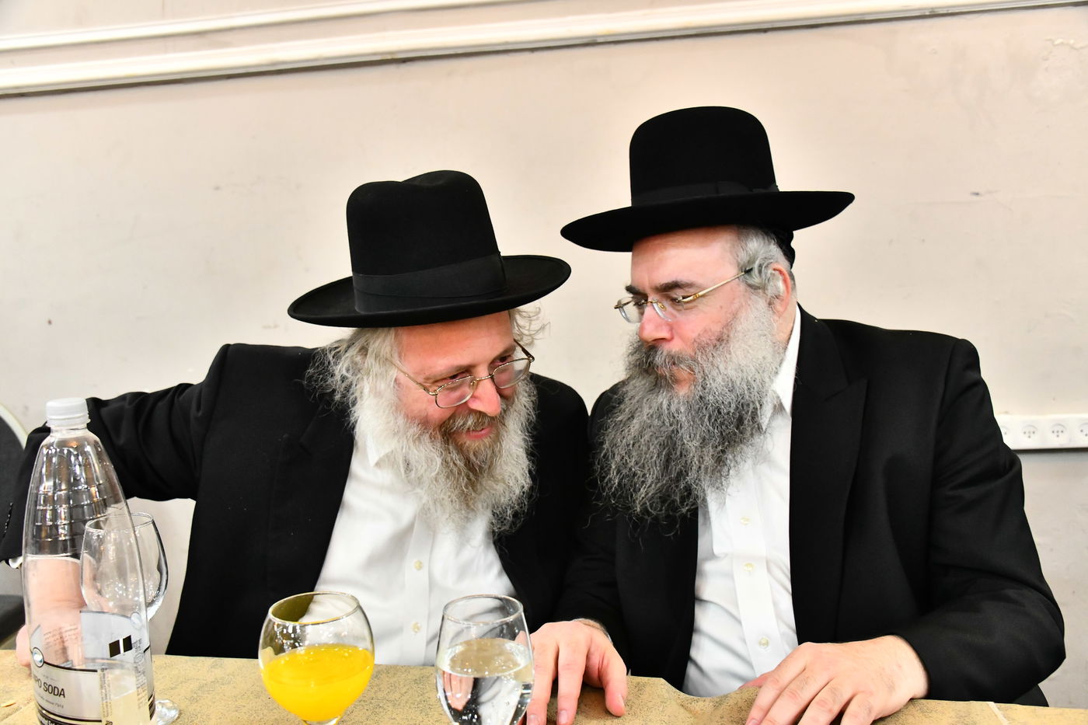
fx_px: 1058
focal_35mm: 35
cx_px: 544
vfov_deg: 37.8
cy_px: 362
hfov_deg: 54.4
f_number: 5.6
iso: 5000
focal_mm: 35
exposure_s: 1/125
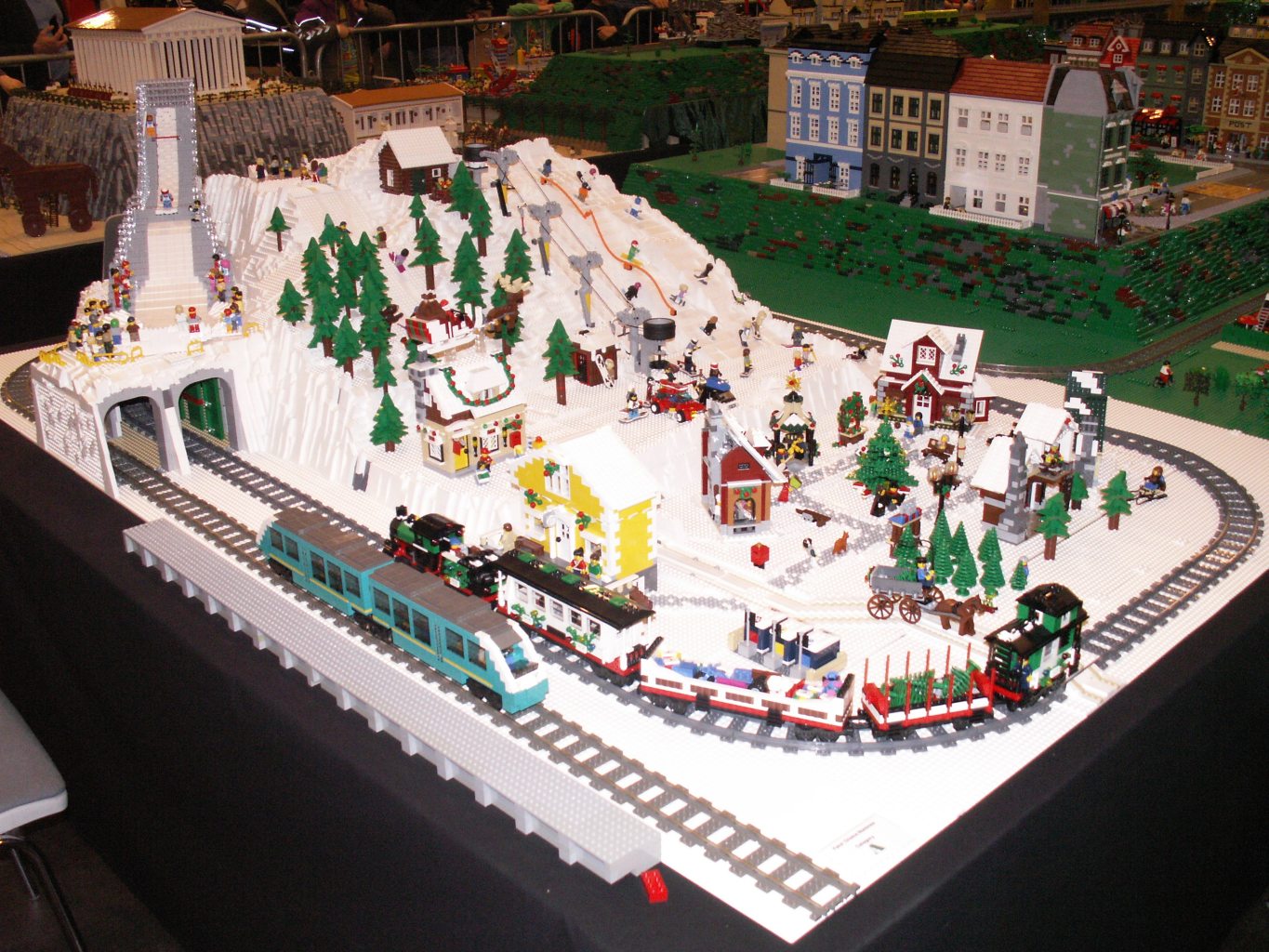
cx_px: 634
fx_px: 1283
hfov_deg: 52.6
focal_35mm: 35
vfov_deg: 40.7
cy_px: 476
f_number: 2.8
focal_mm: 5.86
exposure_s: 1/50
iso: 160
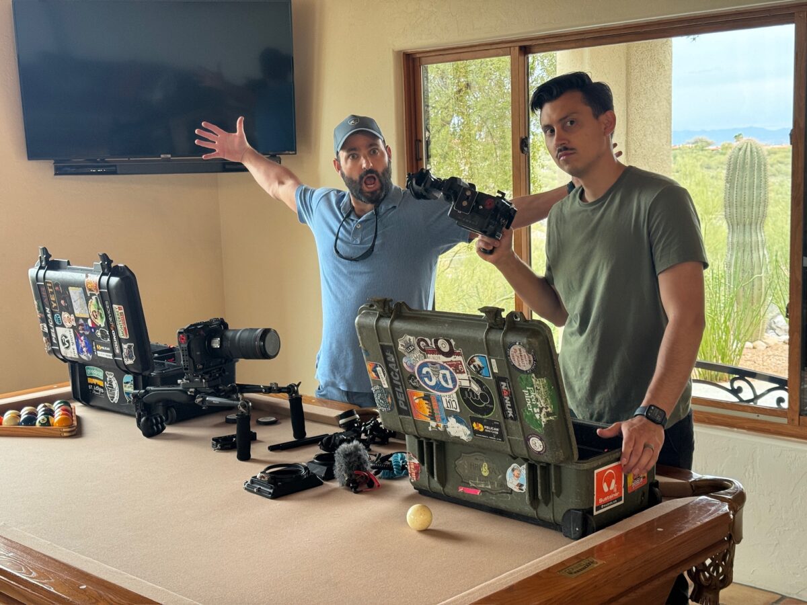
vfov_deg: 30.3
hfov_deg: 39.7
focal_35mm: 48
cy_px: 302
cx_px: 404
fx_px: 1119
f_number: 1.78
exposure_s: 1/60
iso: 100
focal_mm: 6.86
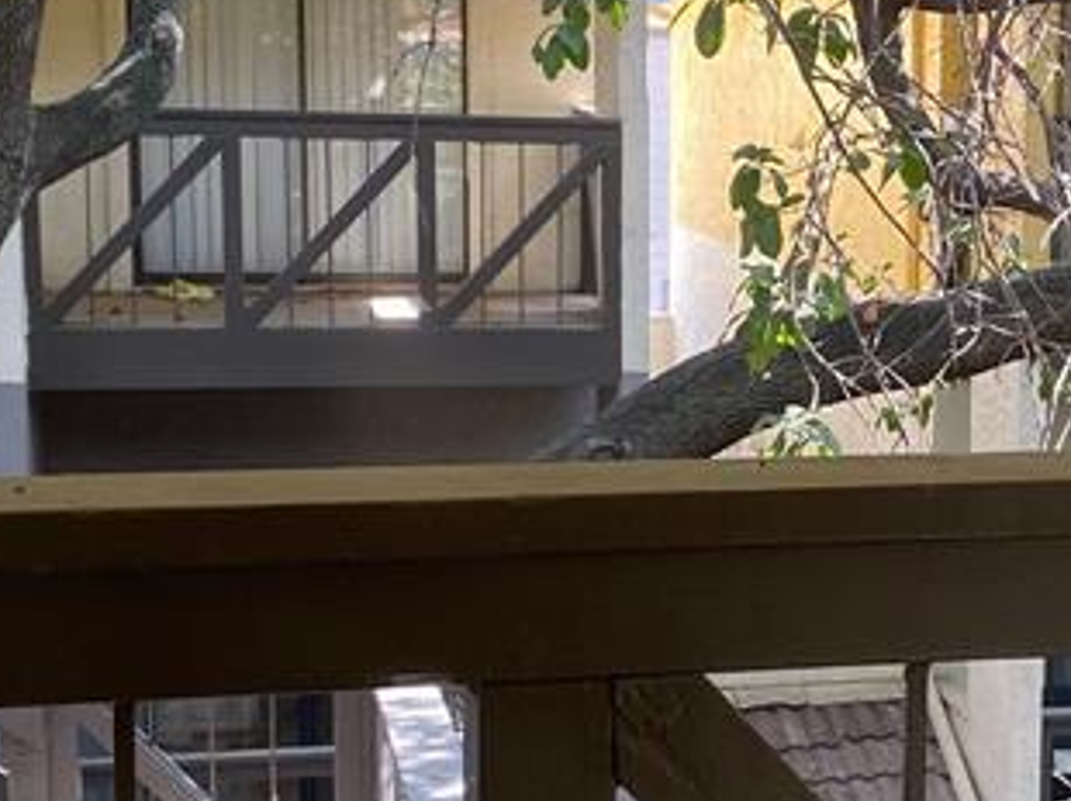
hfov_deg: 22.3
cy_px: 445
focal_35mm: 86
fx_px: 2659
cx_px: 943
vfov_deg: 17.1
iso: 125
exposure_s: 1/117
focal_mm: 4.25
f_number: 1.8
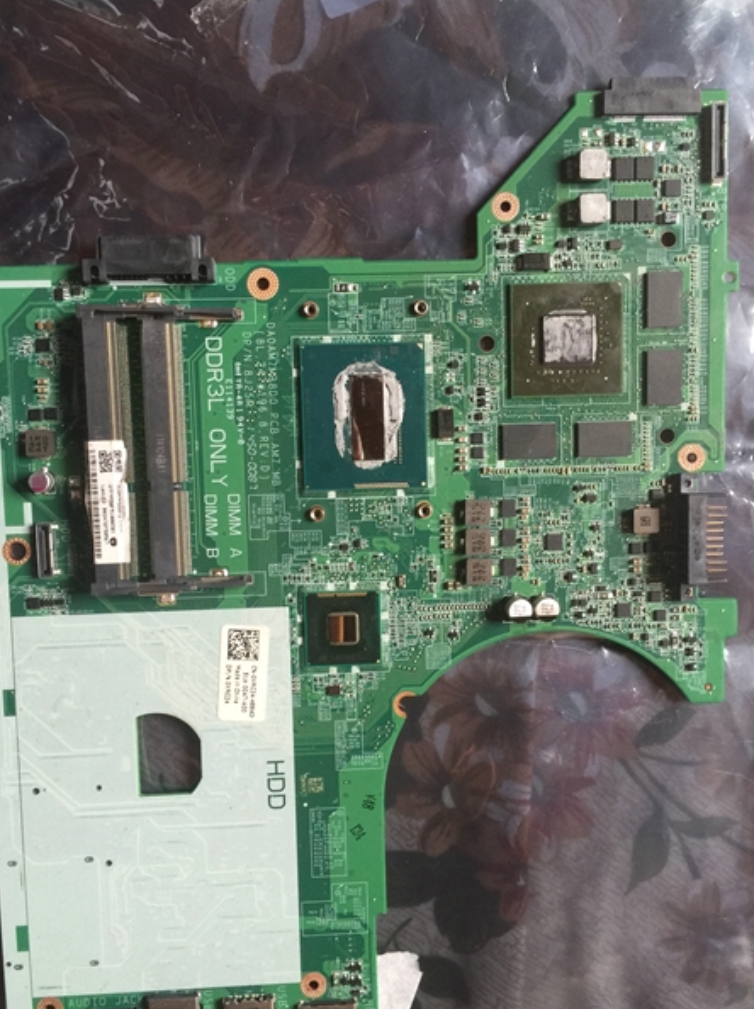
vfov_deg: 56.8
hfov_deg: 44.1
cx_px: 360
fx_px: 931
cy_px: 548
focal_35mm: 32
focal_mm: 4.15
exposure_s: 1/33
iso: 64
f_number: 2.2
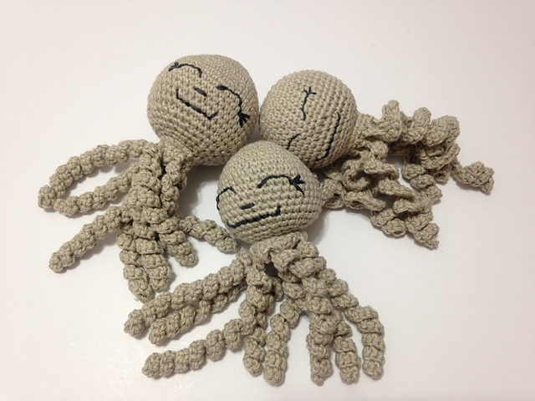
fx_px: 510
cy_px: 200
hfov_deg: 55.4
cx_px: 268
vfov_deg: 42.9
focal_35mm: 33
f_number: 2.4
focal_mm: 4.12
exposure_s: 1/20
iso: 100
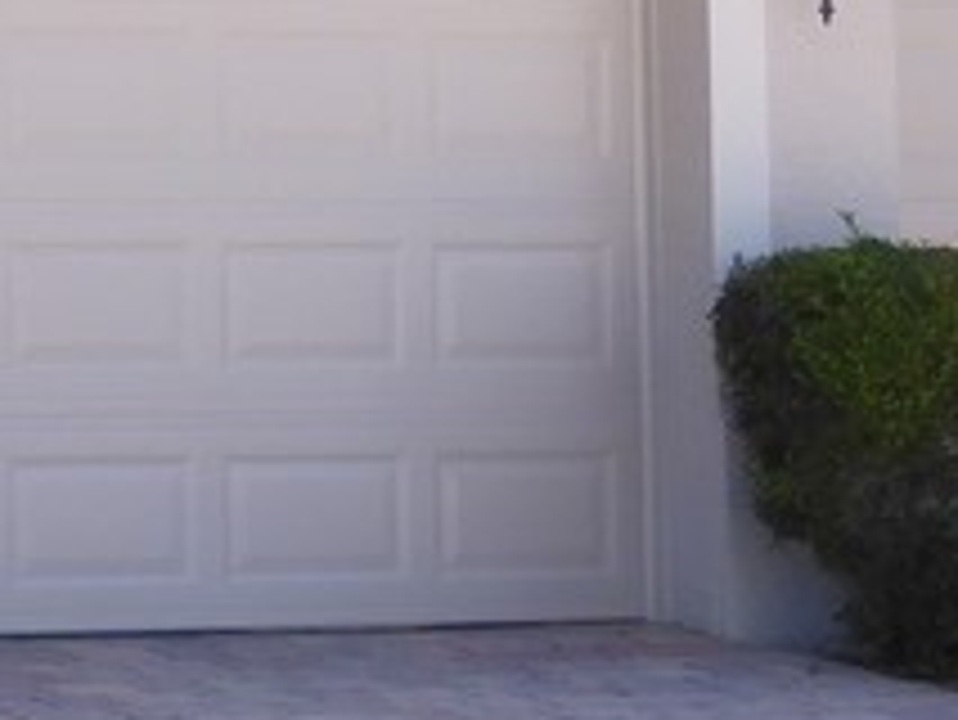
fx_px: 3987
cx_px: -1223
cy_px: 194
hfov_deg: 11.6
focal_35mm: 144
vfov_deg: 10.3
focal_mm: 5.4
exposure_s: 1/400
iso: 100
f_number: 3.5
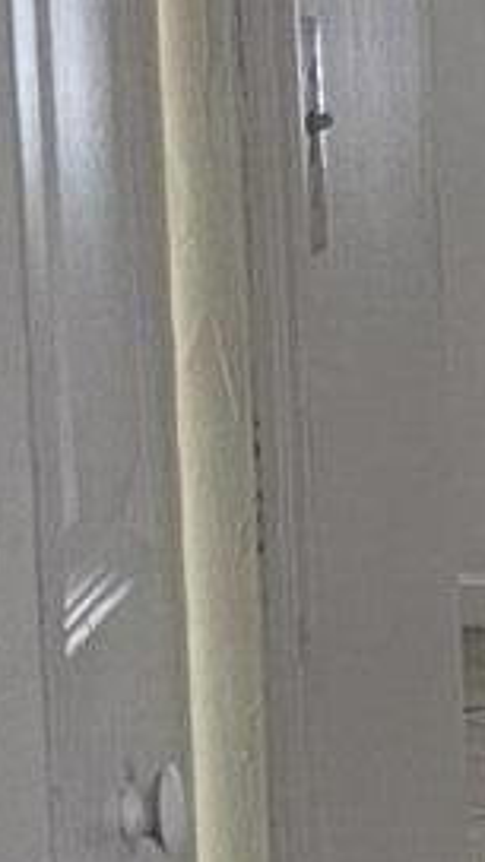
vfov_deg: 11.6
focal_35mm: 184
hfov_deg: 5.9
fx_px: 4207
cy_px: 827
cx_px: 1699
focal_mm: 6.3
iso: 400
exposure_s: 1/120
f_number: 1.7
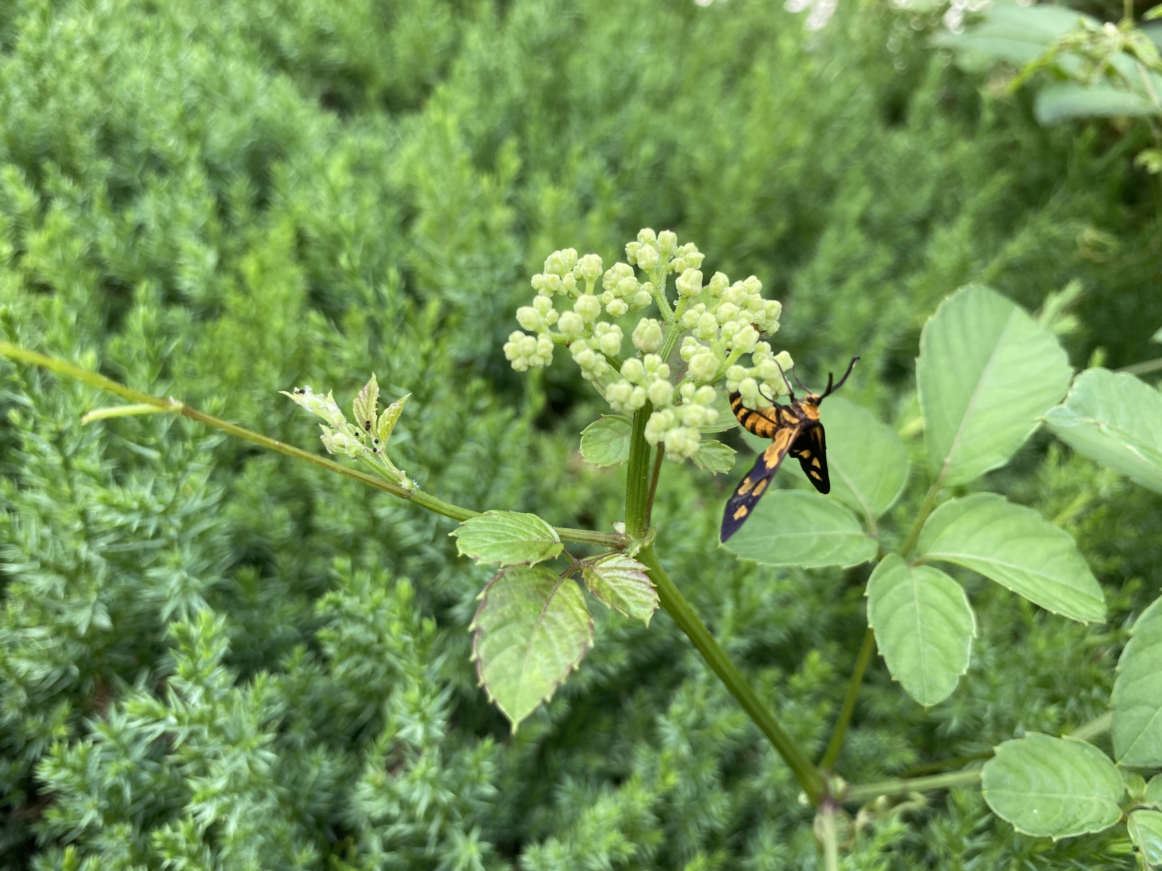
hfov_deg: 67.3
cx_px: 581
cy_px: 436
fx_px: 873
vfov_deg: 53.1
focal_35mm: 26
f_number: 1.8
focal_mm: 4.25
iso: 32
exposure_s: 1/332
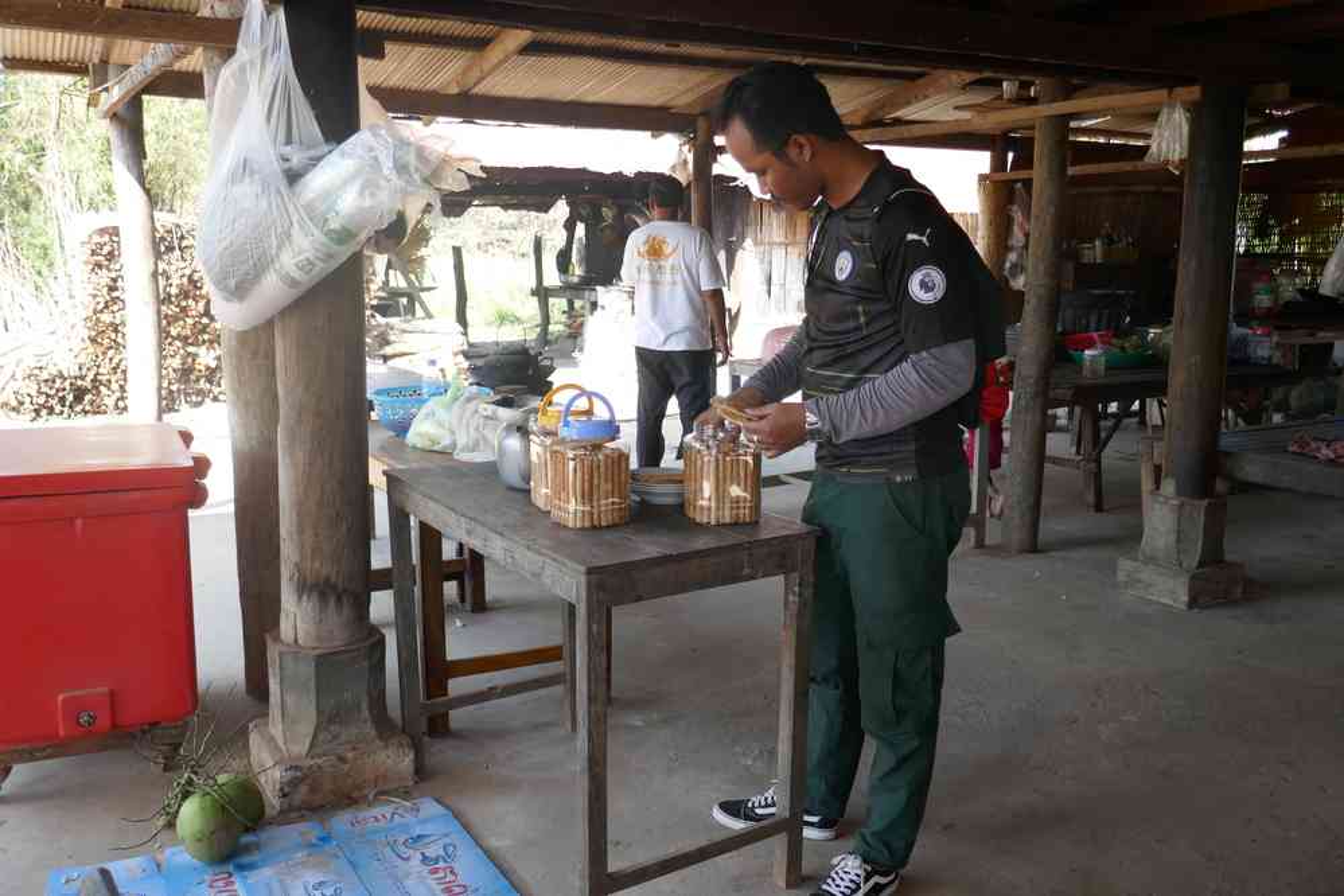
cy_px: 448
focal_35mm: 31
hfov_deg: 60.3
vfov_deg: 42.3
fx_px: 1157
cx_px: 672
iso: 125
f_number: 3.2
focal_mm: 11.3
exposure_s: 1/100
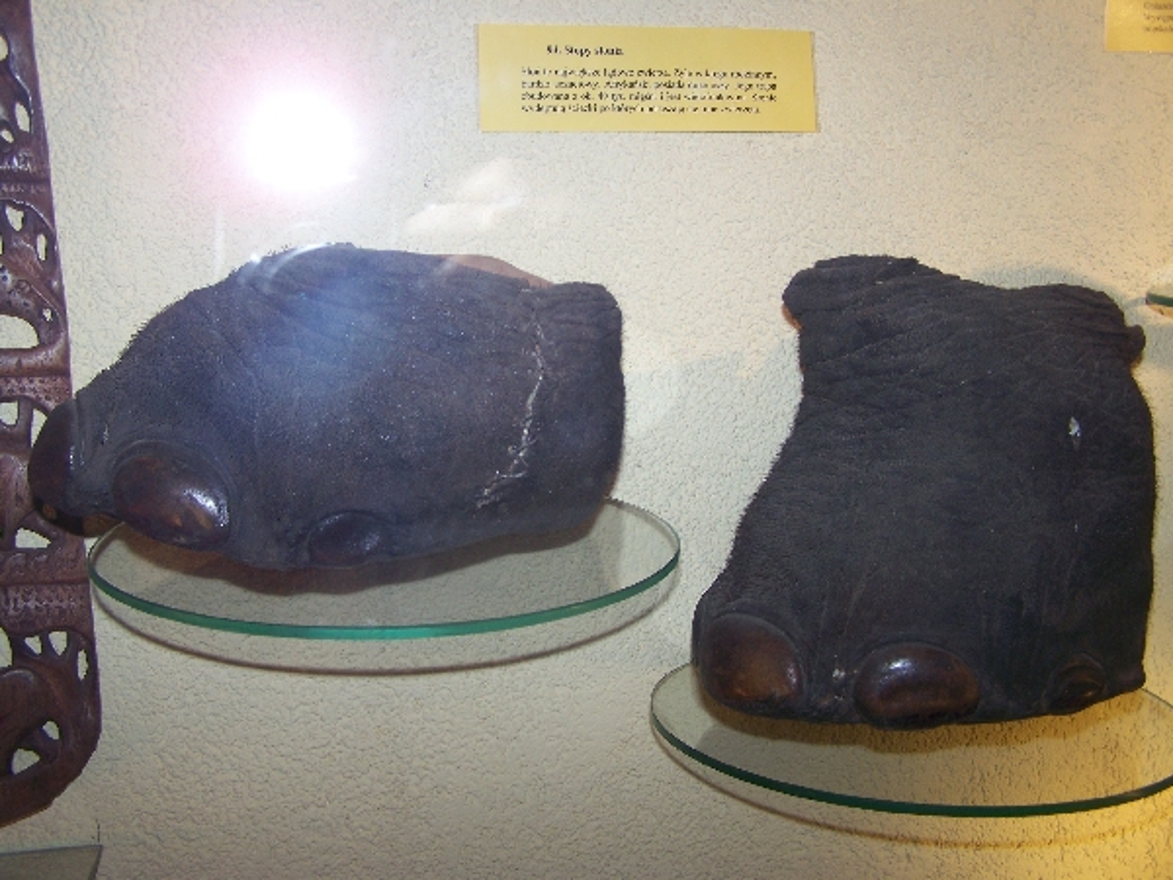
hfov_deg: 49.0
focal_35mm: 38
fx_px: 1288
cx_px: 586
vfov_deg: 37.7
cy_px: 440
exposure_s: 1/60
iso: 80
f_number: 2.8
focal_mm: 6.3
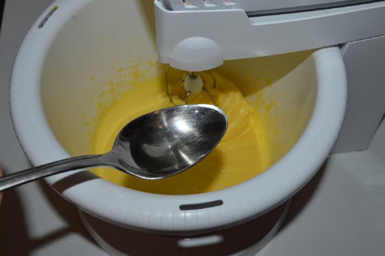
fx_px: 385
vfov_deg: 36.8
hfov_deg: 53.2
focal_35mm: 36
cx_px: 192
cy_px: 128
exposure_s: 1/60
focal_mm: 24
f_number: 8
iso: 100
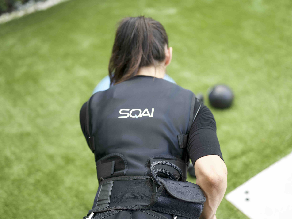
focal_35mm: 55
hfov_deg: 34.9
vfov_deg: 26.6
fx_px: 464
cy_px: 109
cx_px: 148
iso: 500
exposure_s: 1/640
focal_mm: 50
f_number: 1.8
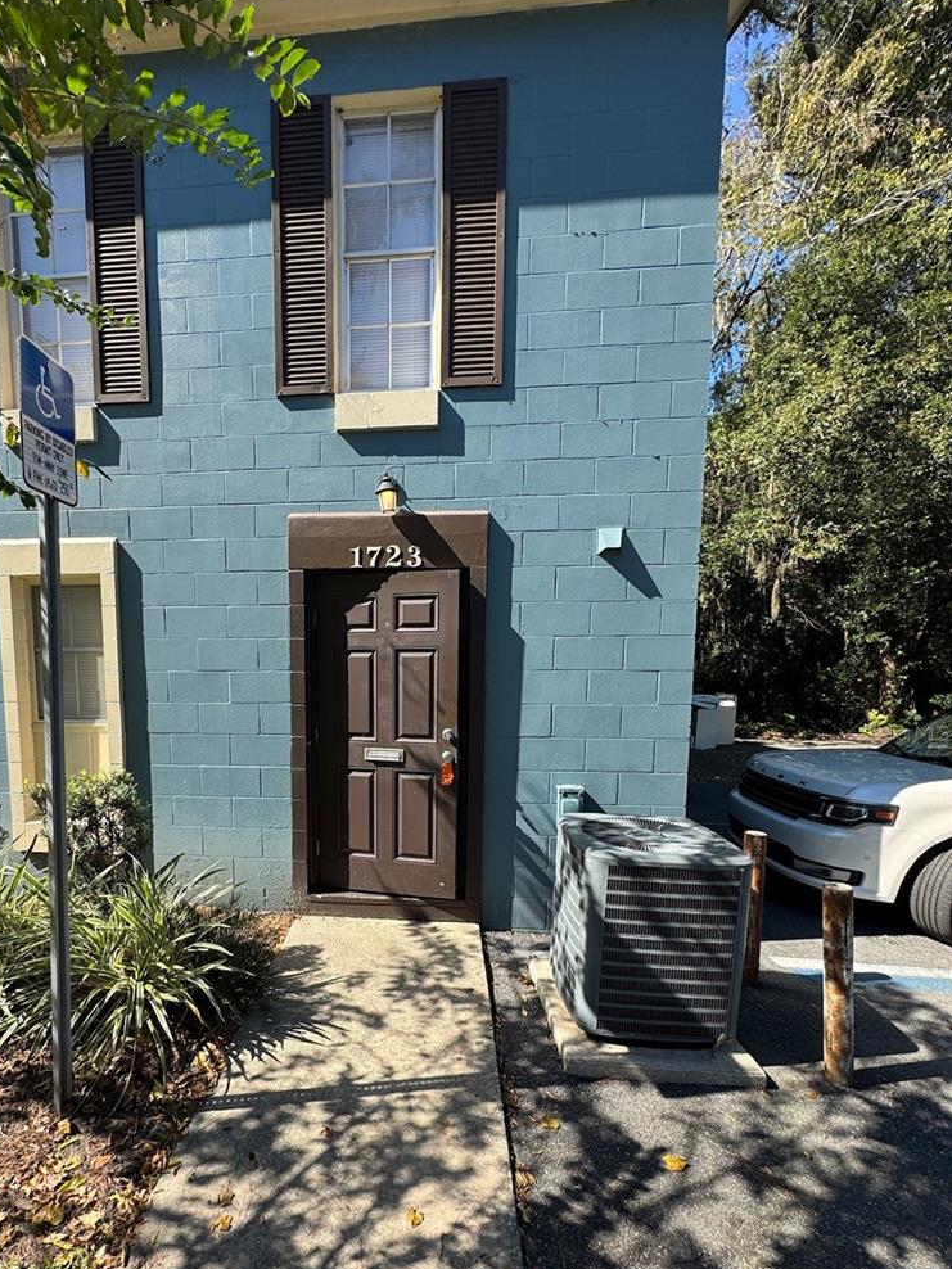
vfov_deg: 90.3
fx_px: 623
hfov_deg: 73.8
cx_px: 375
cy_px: 732
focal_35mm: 17
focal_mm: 2.22
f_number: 2.2
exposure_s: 1/675
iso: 40
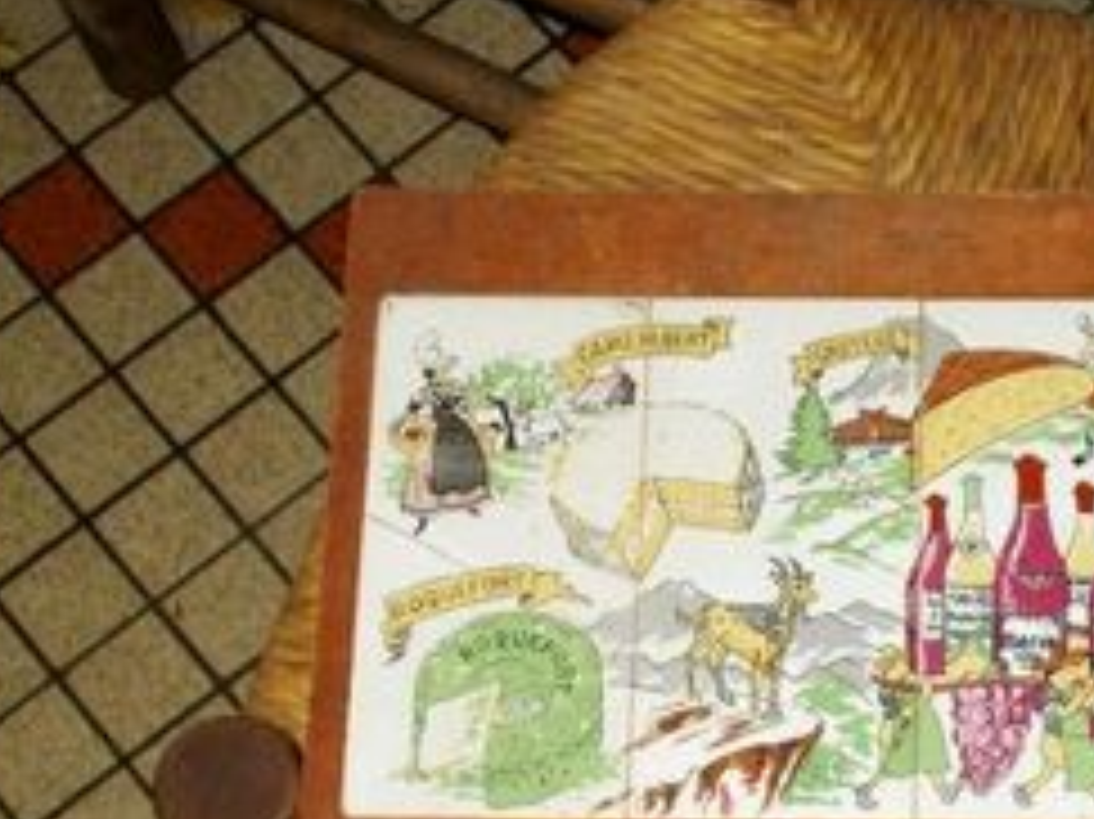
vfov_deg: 16.8
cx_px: 869
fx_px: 2748
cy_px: 644
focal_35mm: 87
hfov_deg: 22.2
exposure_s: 1/30
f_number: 4.2
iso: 200
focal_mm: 7.9
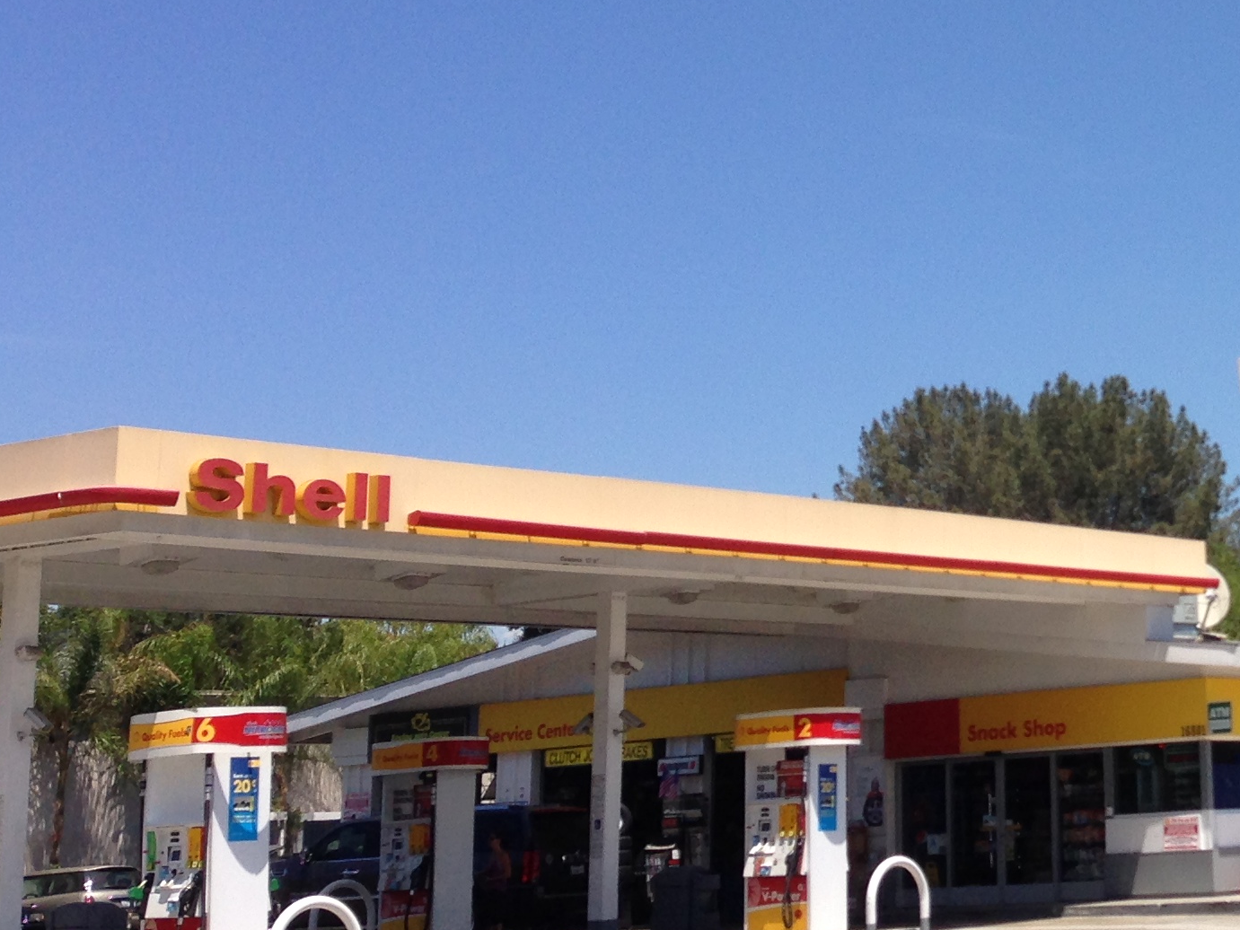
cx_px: 1429
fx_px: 2794
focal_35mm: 78
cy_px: 83
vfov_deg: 18.6
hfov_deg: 23.2
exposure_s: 1/1642
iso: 50
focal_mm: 4.12
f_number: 2.4
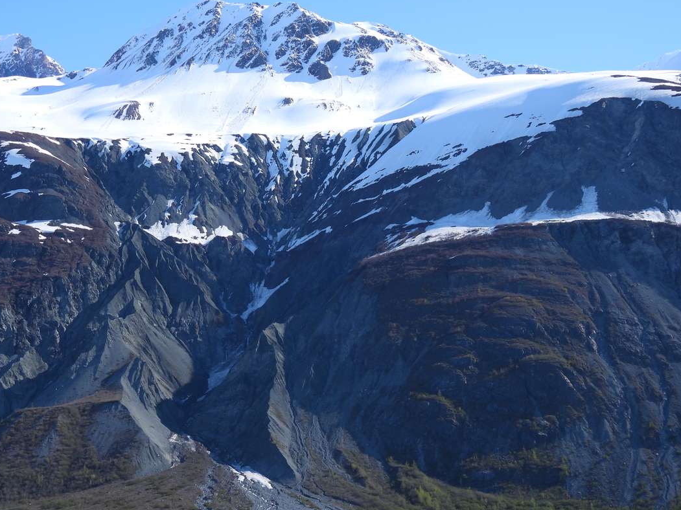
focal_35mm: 67
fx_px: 1318
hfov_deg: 28.9
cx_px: 291
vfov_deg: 21.9
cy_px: 272
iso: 100
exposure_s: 1/1250
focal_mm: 9.8
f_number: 3.5
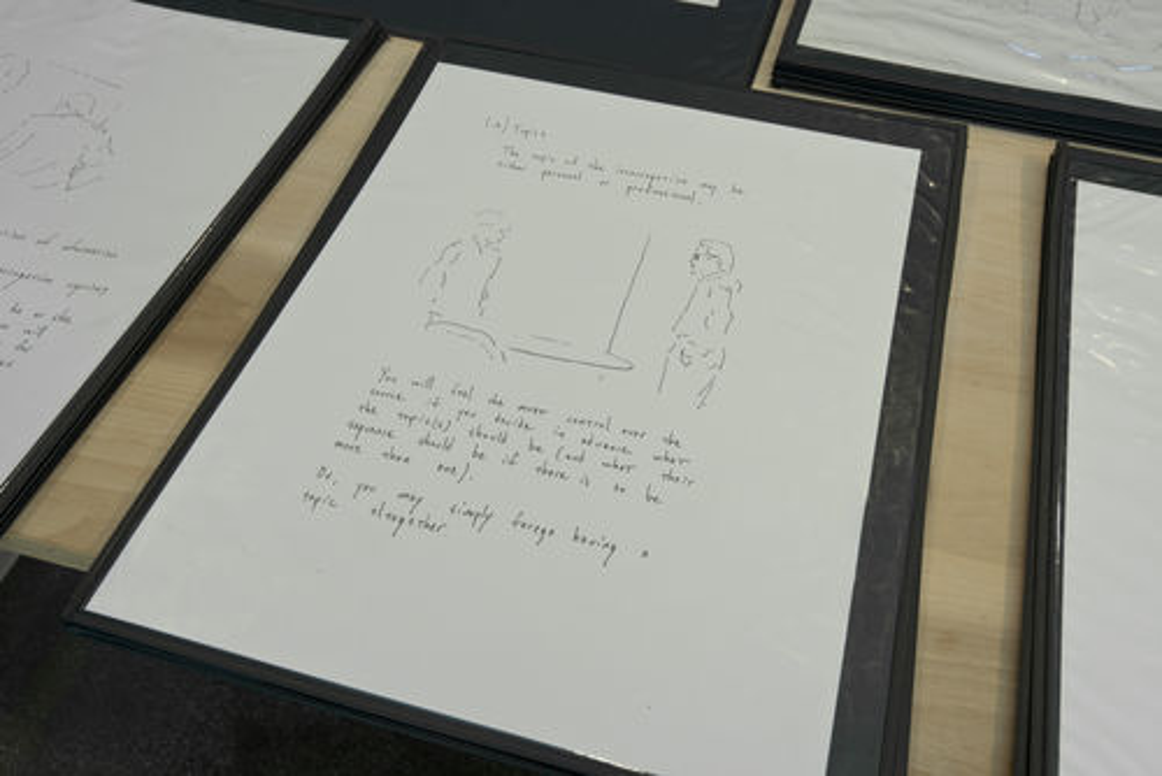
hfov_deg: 54.4
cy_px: 388
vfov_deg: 37.9
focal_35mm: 35
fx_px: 1130
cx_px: 581
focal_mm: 35
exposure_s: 1/1.25
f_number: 9
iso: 100
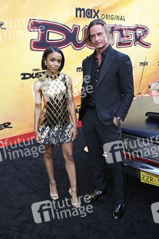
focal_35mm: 34
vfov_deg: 55.8
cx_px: 80
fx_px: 226
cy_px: 120
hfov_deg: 38.8
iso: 1000
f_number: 5.6
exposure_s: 1/200
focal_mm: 34
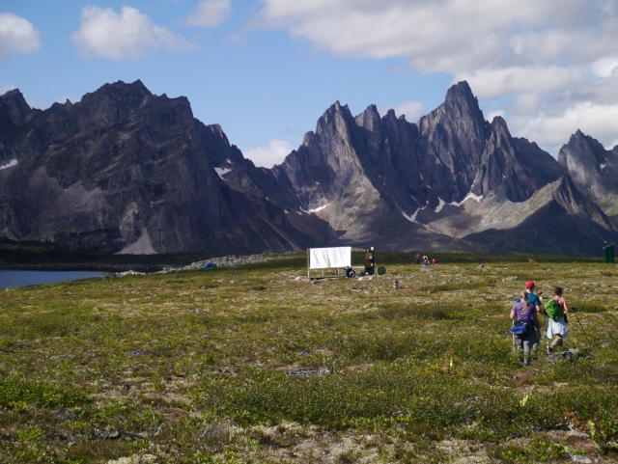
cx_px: 309
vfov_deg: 22.3
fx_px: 1179
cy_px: 232
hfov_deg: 29.4
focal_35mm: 66
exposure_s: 1/200
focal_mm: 33
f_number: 8
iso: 160
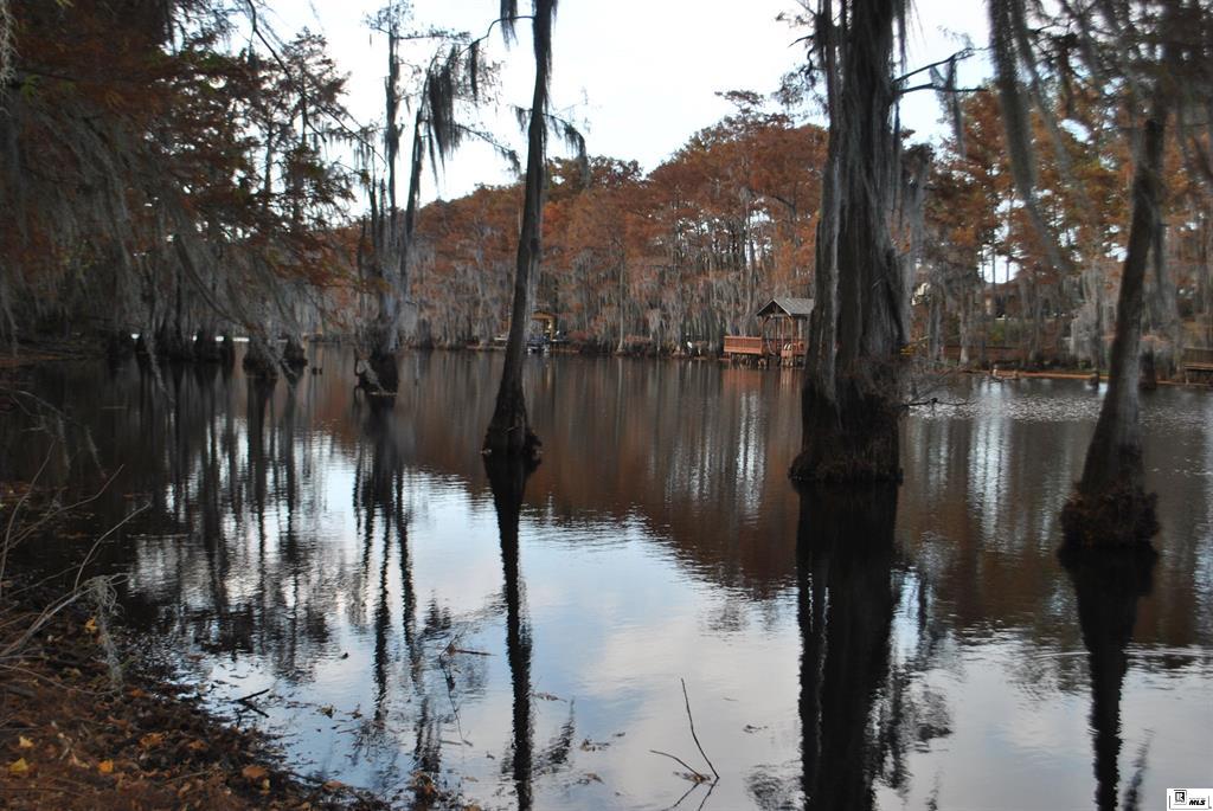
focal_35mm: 39
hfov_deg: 49.5
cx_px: 606
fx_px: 1315
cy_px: 406
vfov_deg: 34.3
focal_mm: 26
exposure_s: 1/160
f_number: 4.2
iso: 100
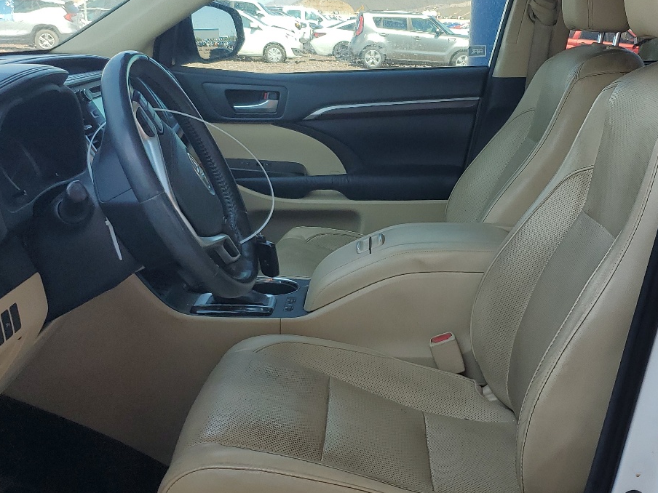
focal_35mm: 46
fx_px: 874
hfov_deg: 41.0
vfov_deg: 31.5
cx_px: 400
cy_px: 241
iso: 50
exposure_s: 1/625
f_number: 1.5
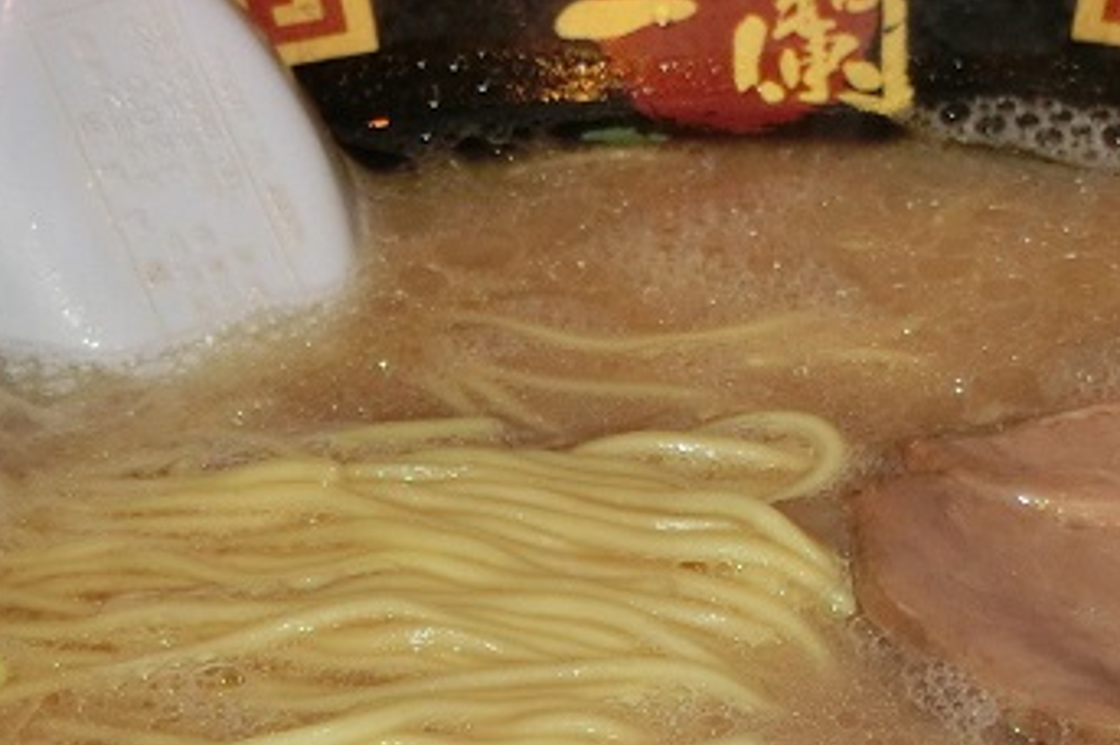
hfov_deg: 16.3
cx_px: 568
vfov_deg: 10.7
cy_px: 921
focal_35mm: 126
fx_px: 3916
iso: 100
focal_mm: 8
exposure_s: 1/15
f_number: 4.4
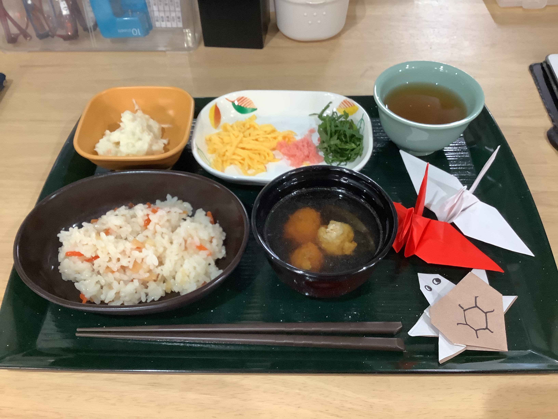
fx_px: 500
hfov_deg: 58.4
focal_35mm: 31
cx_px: 279
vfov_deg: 45.4
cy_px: 210
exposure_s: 1/60
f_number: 2.4
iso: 320
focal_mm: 3.3
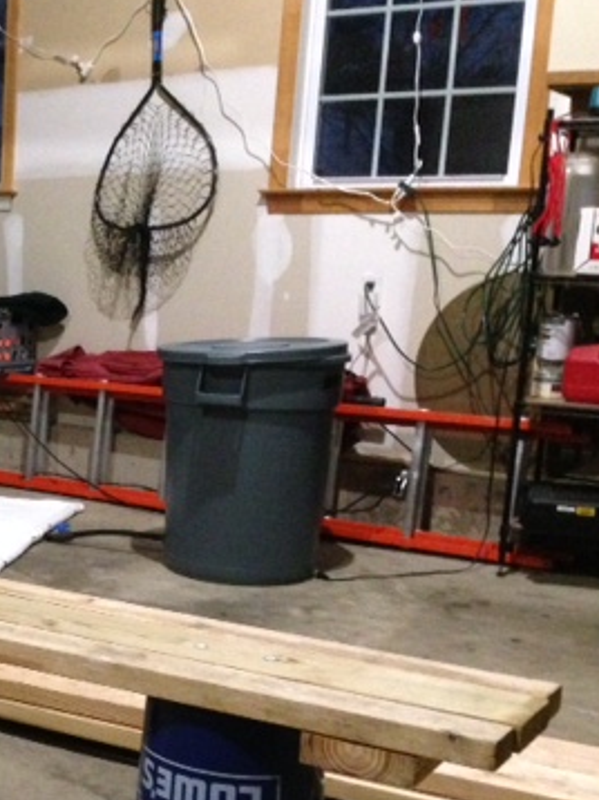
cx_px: -60
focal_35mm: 59
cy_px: 505
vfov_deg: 32.6
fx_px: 1363
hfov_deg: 23.3
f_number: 2.4
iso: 800
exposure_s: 1/15
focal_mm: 4.12
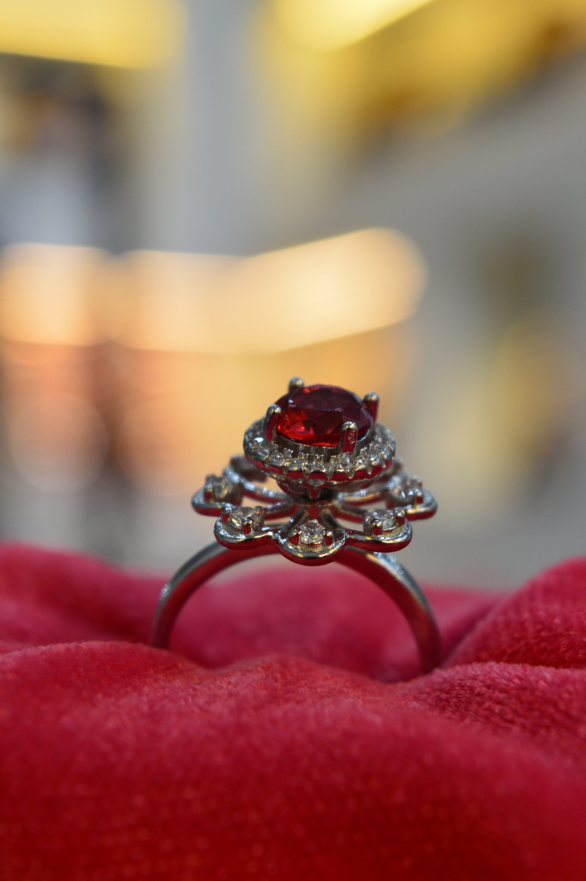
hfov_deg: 16.5
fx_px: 2018
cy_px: 440
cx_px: 293
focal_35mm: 82
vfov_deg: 24.6
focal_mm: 55
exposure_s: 1/60
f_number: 8
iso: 450
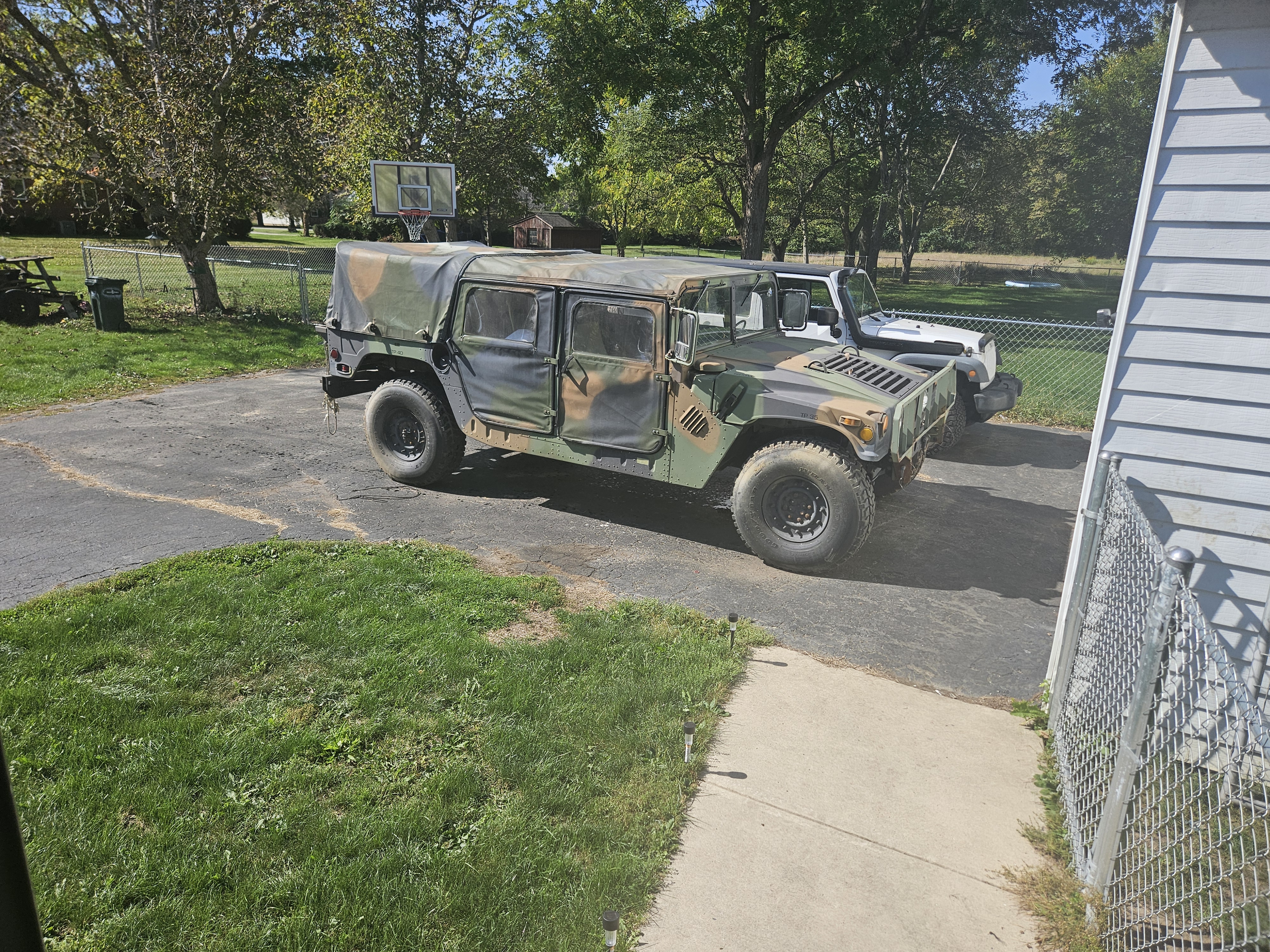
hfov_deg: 73.9
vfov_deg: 58.9
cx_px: 635
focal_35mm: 23
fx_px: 844
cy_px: 476
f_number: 1.8
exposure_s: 1/2000
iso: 32
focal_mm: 5.4
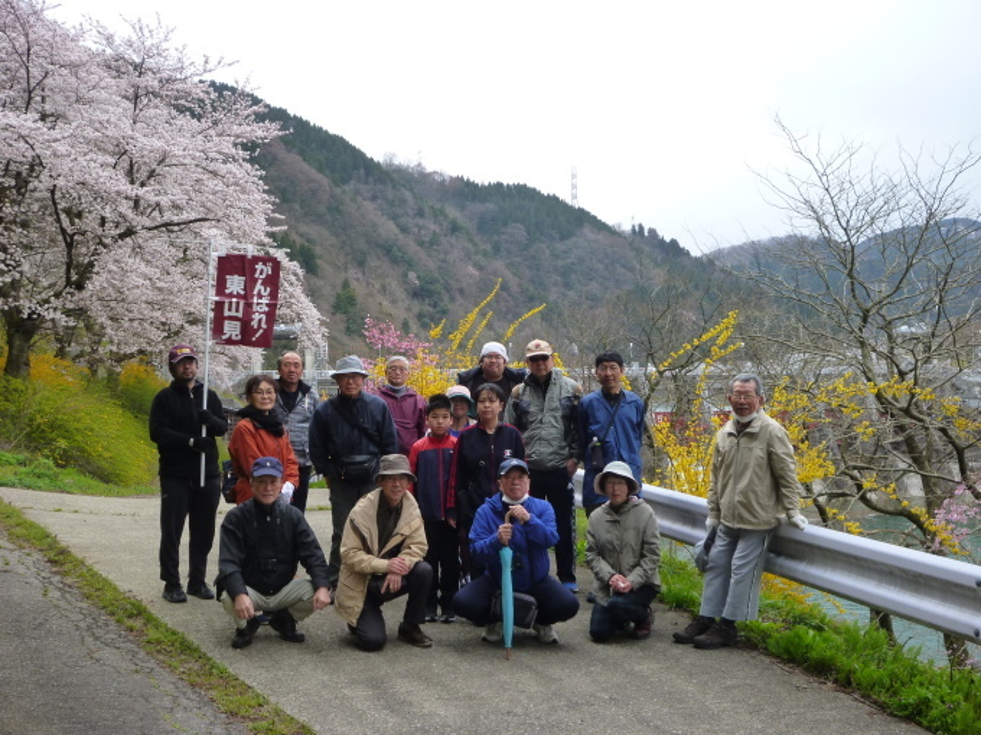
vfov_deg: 39.7
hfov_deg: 51.4
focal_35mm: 36
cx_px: 490
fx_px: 1020
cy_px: 368
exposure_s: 1/100
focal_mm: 6.3
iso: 125
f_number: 4
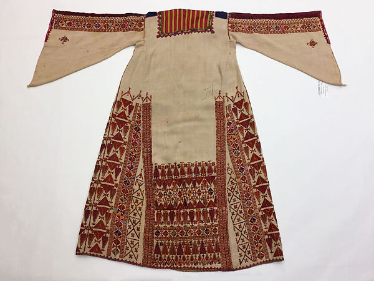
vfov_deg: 45.4
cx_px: 187
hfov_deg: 58.4
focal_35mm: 31
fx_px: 335
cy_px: 140
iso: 25
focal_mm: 3.3
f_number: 2.4
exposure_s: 1/40
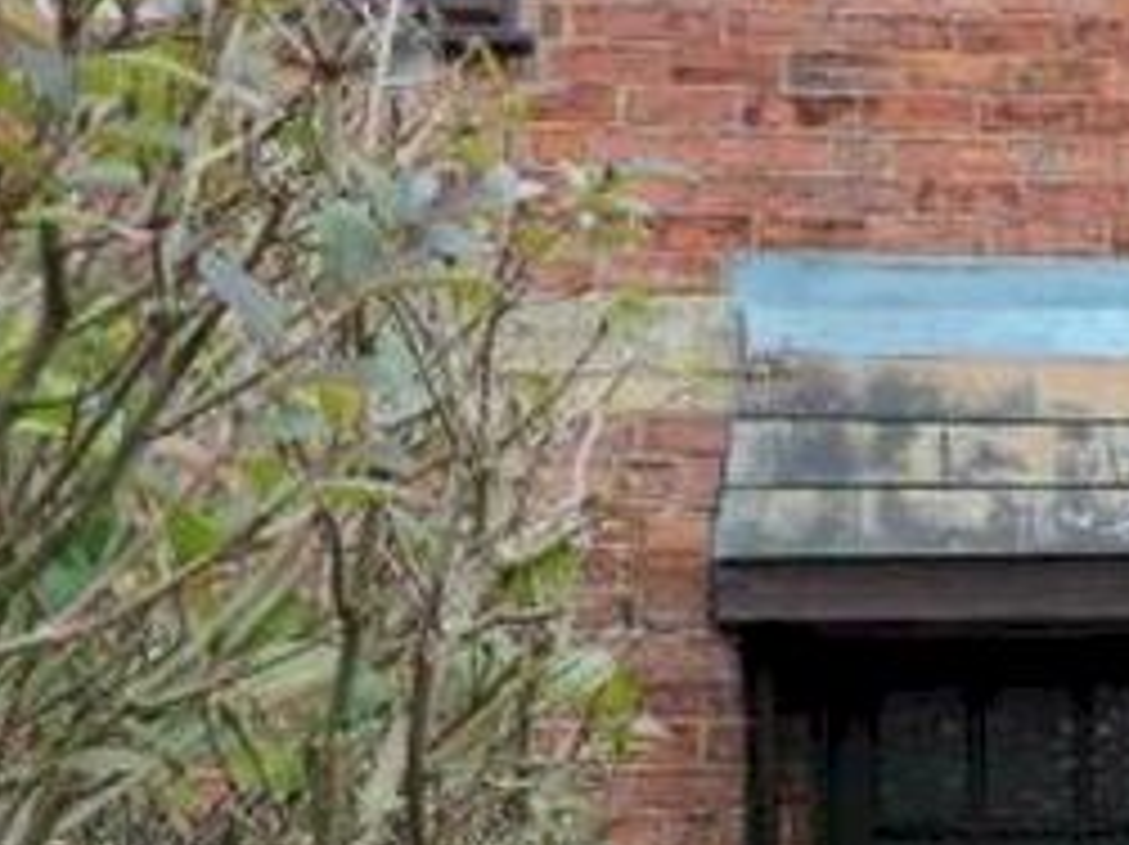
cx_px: 1322
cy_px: 546
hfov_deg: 26.1
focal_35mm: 67
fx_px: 2184
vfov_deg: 21.8
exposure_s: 1/100
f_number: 3
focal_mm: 4.3
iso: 80
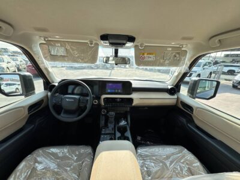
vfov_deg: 85.7
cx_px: 120
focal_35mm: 14
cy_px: 90
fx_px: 97
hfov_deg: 102.1
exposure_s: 1/512
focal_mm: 2.22
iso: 40
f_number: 2.2
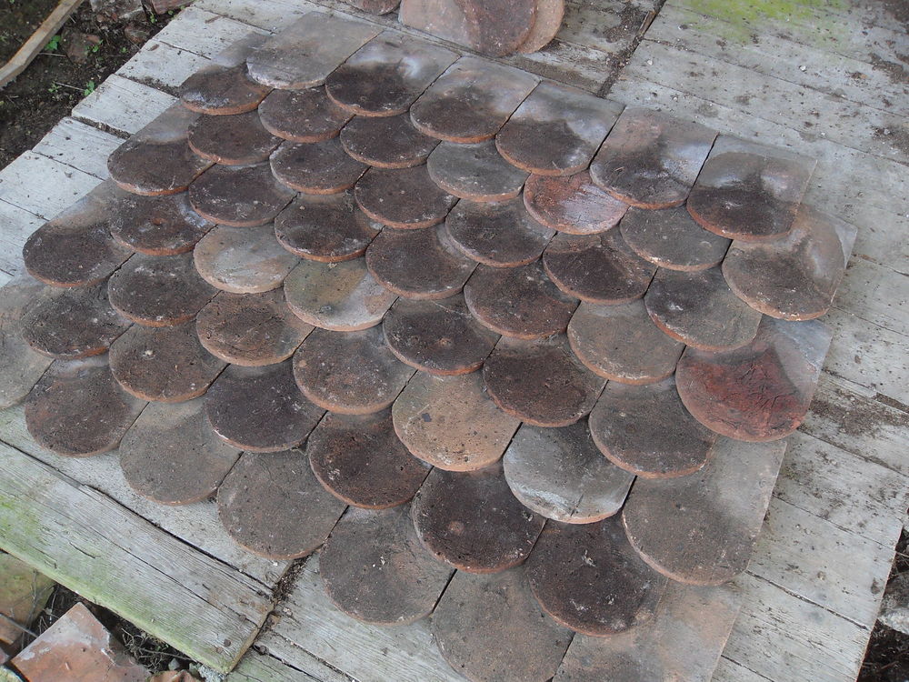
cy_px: 341
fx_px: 919
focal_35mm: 35
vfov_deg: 40.7
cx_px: 454
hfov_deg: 52.6
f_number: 3.5
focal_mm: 6.3
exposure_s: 1/45
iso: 120
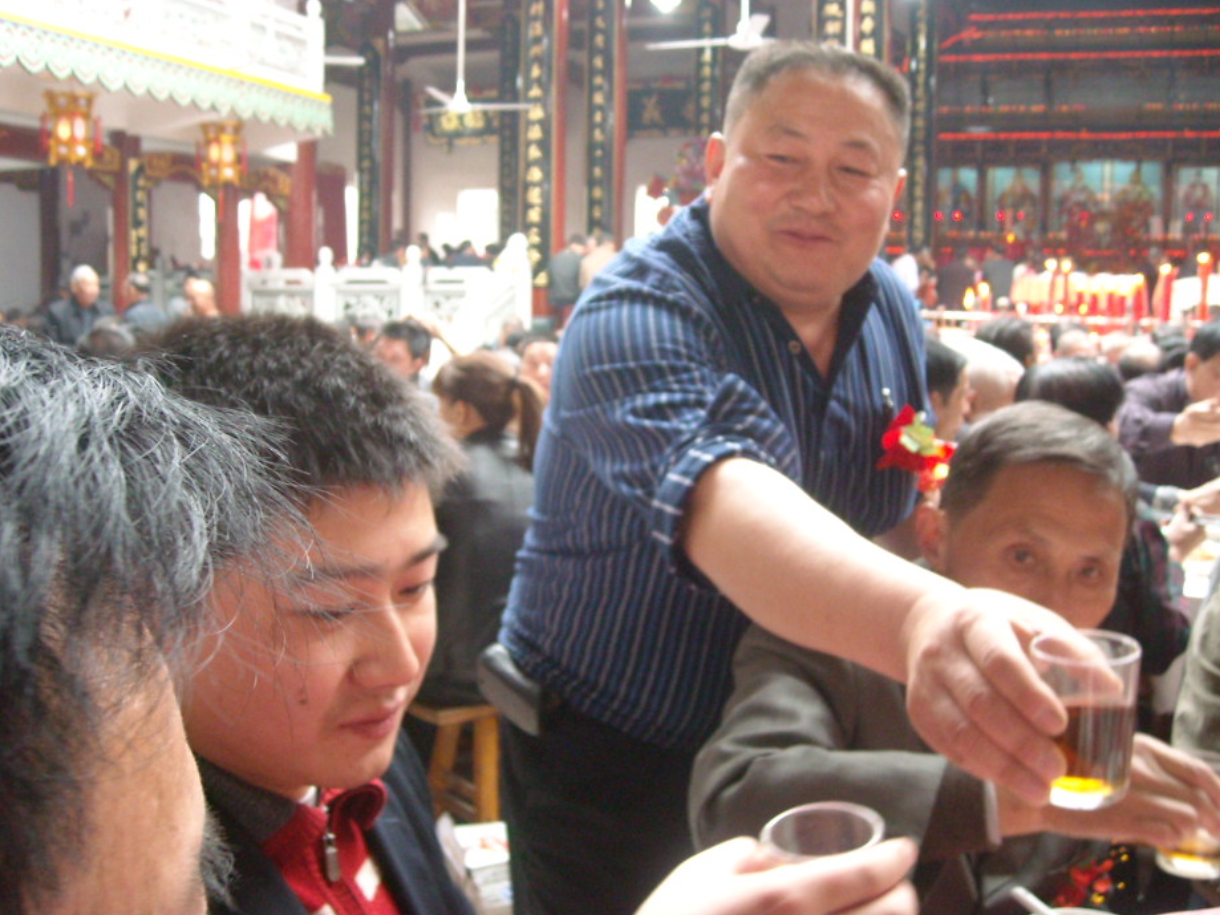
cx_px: 617
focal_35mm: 39
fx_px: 1374
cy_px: 469
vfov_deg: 36.8
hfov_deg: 47.9
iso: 400
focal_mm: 5.7
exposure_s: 1/47
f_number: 2.8
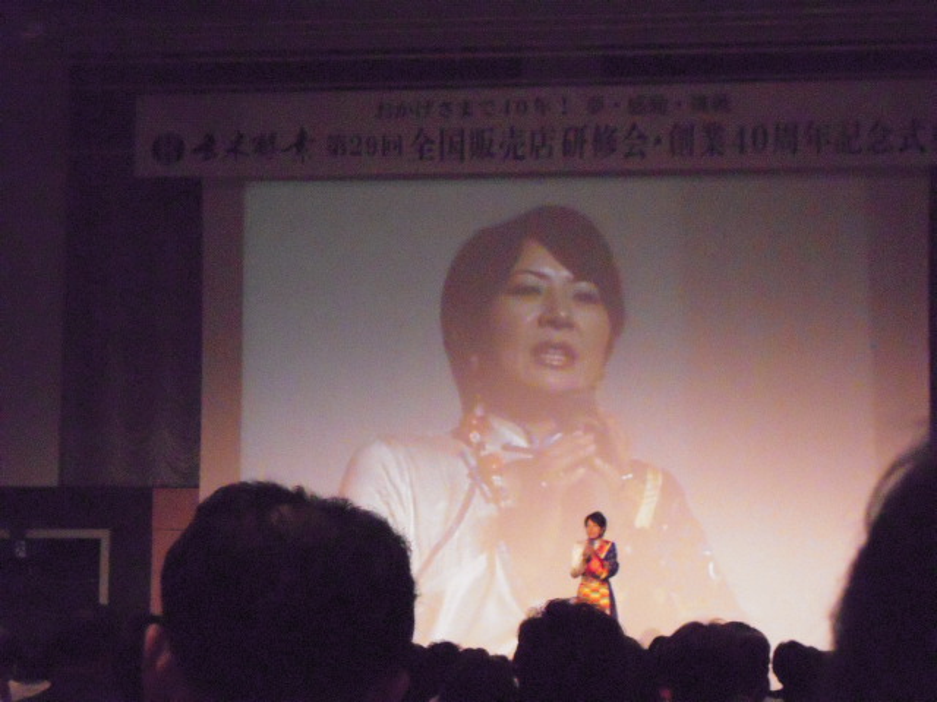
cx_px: 468
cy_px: 351
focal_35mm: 112
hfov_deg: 17.6
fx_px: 3032
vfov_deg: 13.2
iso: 3200
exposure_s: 1/40
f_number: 5.8
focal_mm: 20
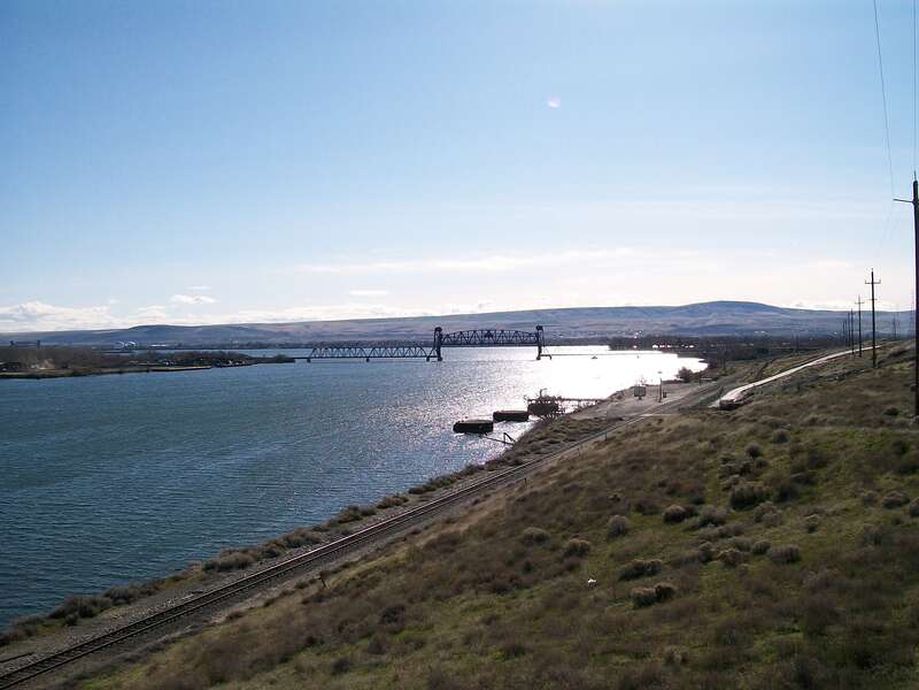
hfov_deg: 51.4
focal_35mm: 36
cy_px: 345
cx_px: 460
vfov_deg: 39.7
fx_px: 956
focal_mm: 6
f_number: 4.8
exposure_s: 1/800
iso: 80
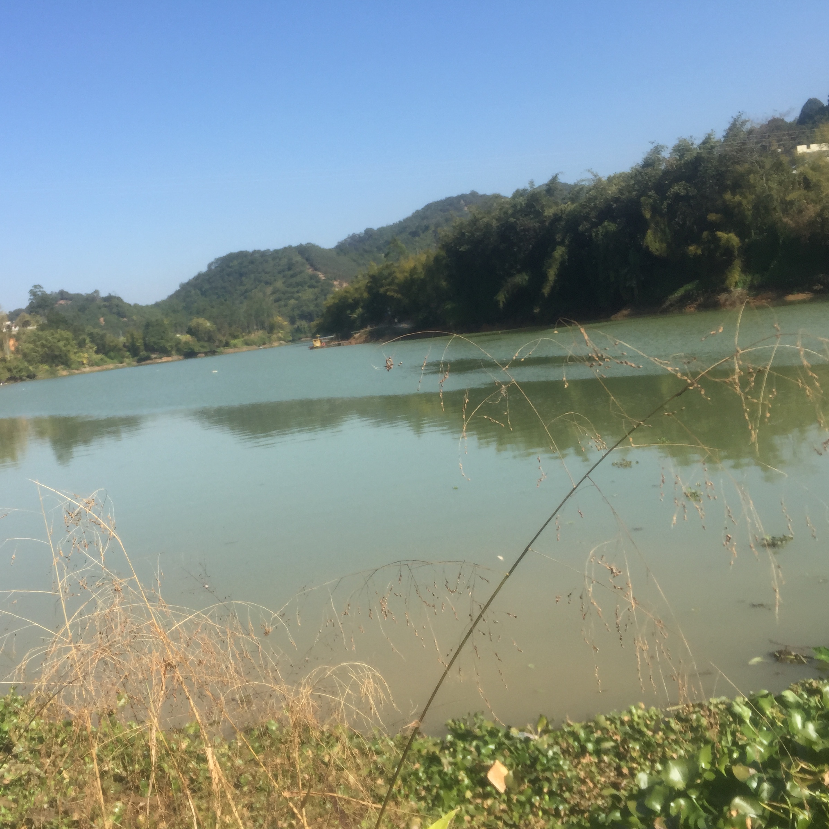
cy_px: 419
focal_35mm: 35
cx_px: 333
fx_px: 948
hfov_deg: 47.0
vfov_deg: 47.2
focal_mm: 4.15
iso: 32
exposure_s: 1/1647
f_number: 2.2
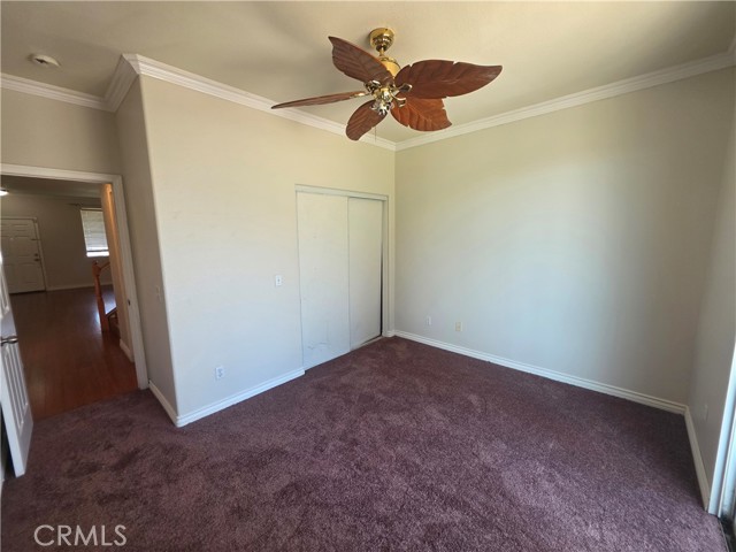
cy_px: 276
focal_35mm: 13
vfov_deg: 89.9
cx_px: 368
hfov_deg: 106.2
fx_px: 276
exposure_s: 1/120
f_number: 1.9
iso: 125
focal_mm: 2.2
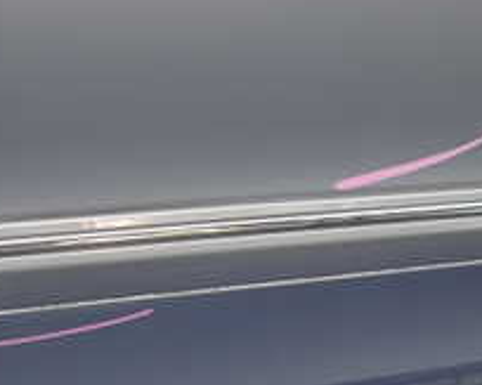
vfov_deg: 17.5
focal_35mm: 86
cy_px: 9
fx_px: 1226
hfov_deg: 22.2
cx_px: 220
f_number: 2.3
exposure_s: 1/125
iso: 125
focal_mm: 5.4
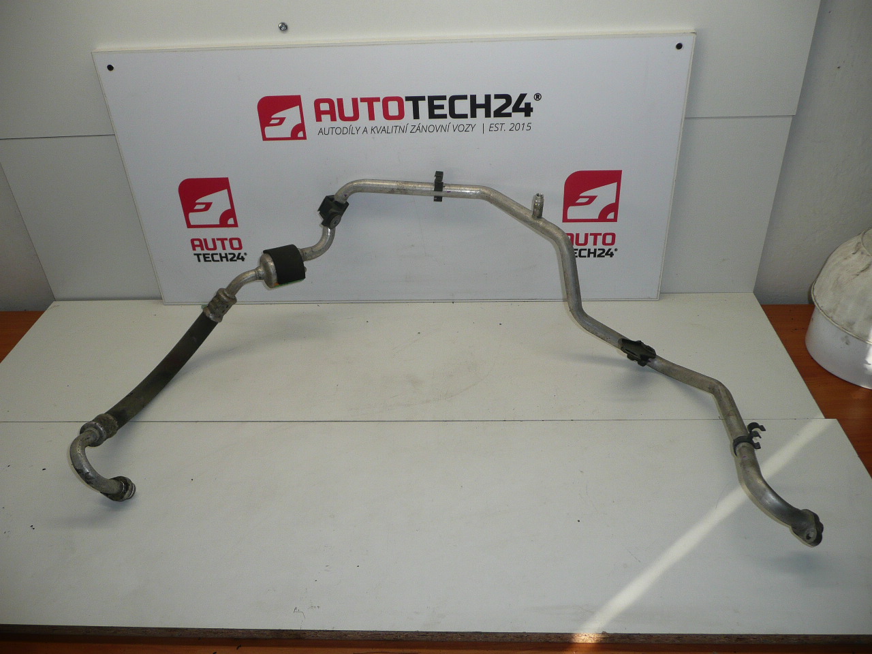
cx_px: 436
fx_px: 705
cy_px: 327
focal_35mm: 28
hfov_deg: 63.4
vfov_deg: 49.7
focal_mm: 4.6
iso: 100
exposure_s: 1/160
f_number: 3.3
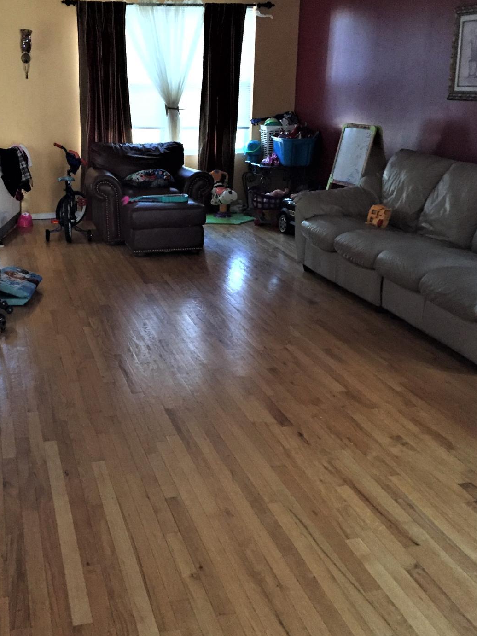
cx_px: 164
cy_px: 320
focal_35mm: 42
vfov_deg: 44.8
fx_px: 772
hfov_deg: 34.1
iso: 250
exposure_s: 1/30
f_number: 2.2
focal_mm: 4.15
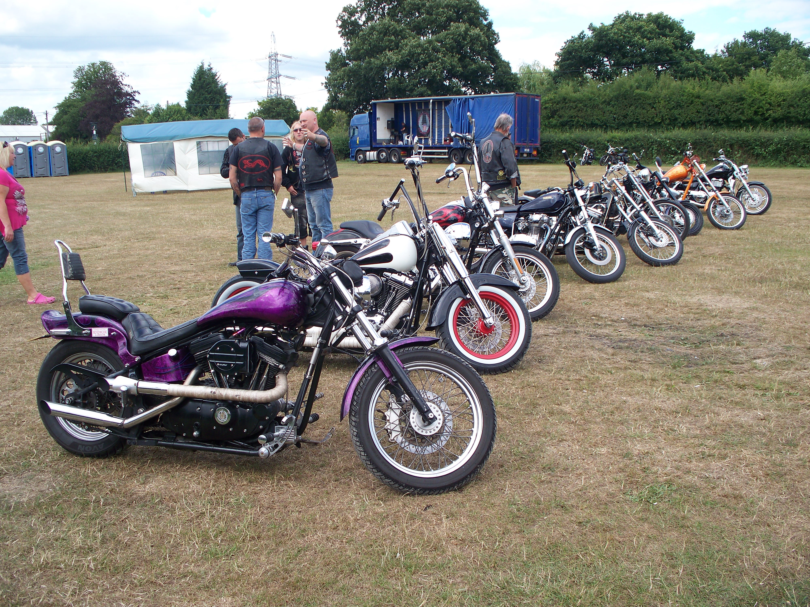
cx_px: 405
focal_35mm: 36
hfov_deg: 51.4
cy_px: 304
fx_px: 842
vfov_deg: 39.7
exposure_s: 1/320
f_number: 2.8
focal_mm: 7.54
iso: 64
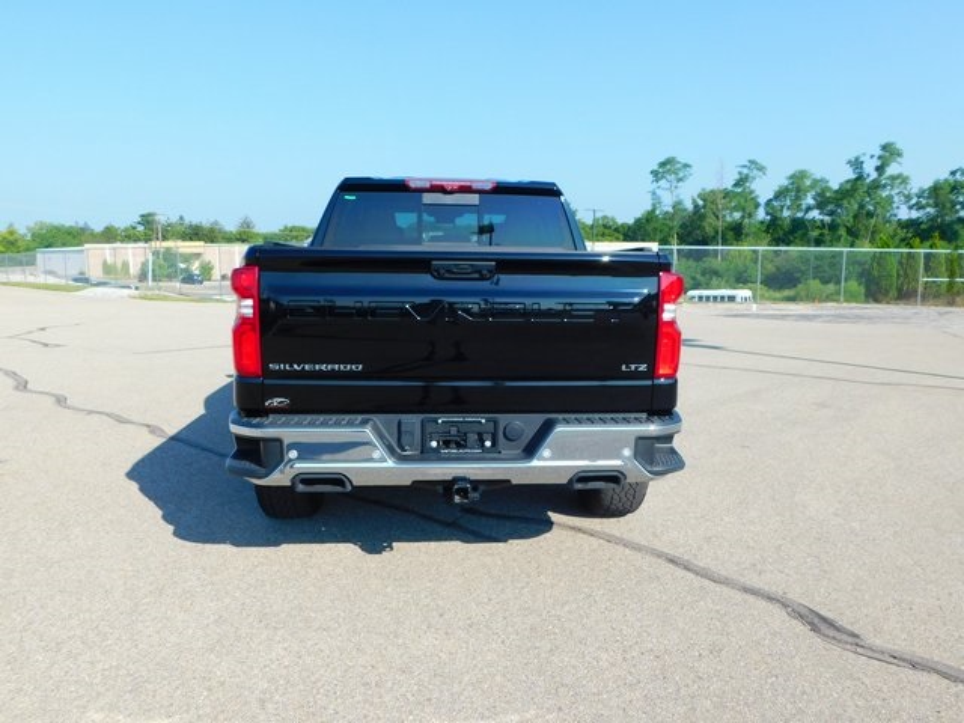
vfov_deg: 49.7
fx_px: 780
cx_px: 482
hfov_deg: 63.4
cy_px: 362
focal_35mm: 28
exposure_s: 1/1000
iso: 125
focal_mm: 4.9
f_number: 3.2
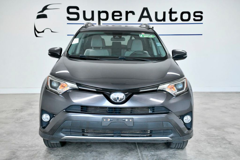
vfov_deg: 31.9
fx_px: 280
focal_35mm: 42
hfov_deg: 46.4
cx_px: 120
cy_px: 80
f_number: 4.5
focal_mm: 42
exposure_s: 1/800
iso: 2500
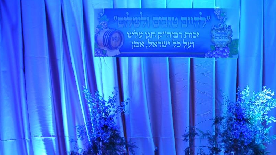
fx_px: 271
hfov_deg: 53.5
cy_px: 111
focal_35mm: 37
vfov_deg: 31.5
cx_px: 170
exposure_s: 1/125
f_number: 3.2
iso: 2000
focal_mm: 28
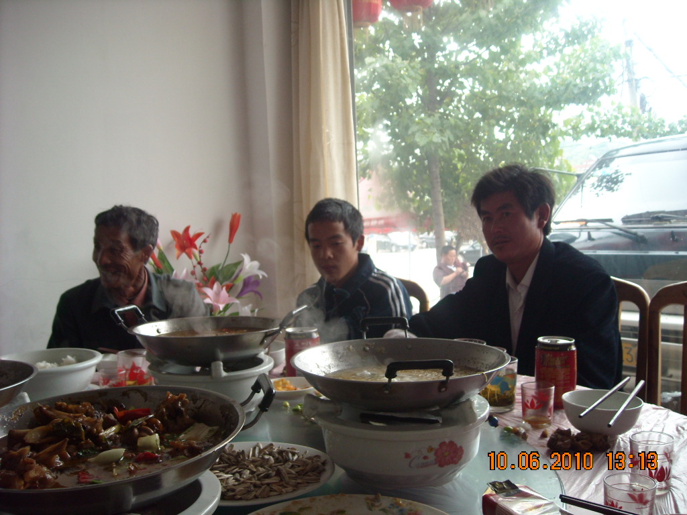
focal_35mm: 35
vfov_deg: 40.7
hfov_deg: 52.6
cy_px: 258
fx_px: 695
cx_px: 344
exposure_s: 1/60
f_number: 2.8
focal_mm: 5.7
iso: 135
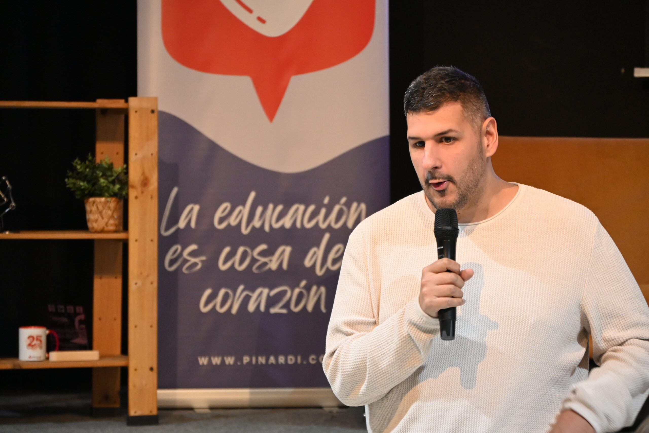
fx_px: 2677
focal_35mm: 148
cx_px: 324
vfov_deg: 9.2
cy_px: 216
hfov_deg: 13.8
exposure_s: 1/100
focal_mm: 99
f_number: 5.6
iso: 3200
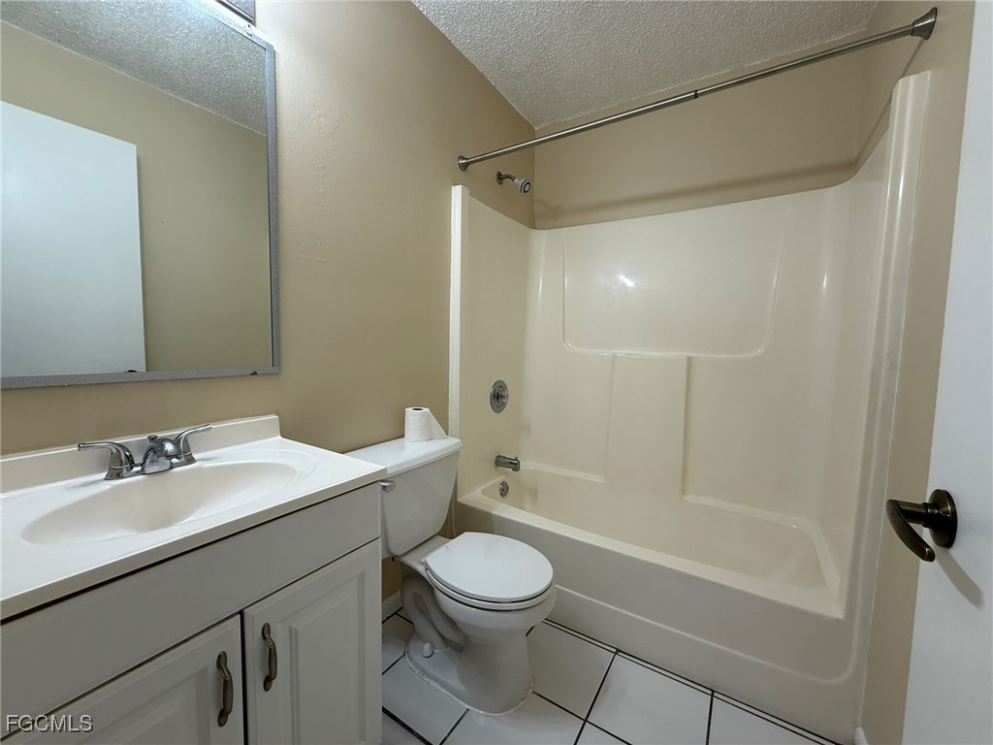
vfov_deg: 85.7
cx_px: 496
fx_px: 402
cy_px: 372
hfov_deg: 102.1
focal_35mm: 14
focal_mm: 2.22
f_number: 2.2
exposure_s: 1/120
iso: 100
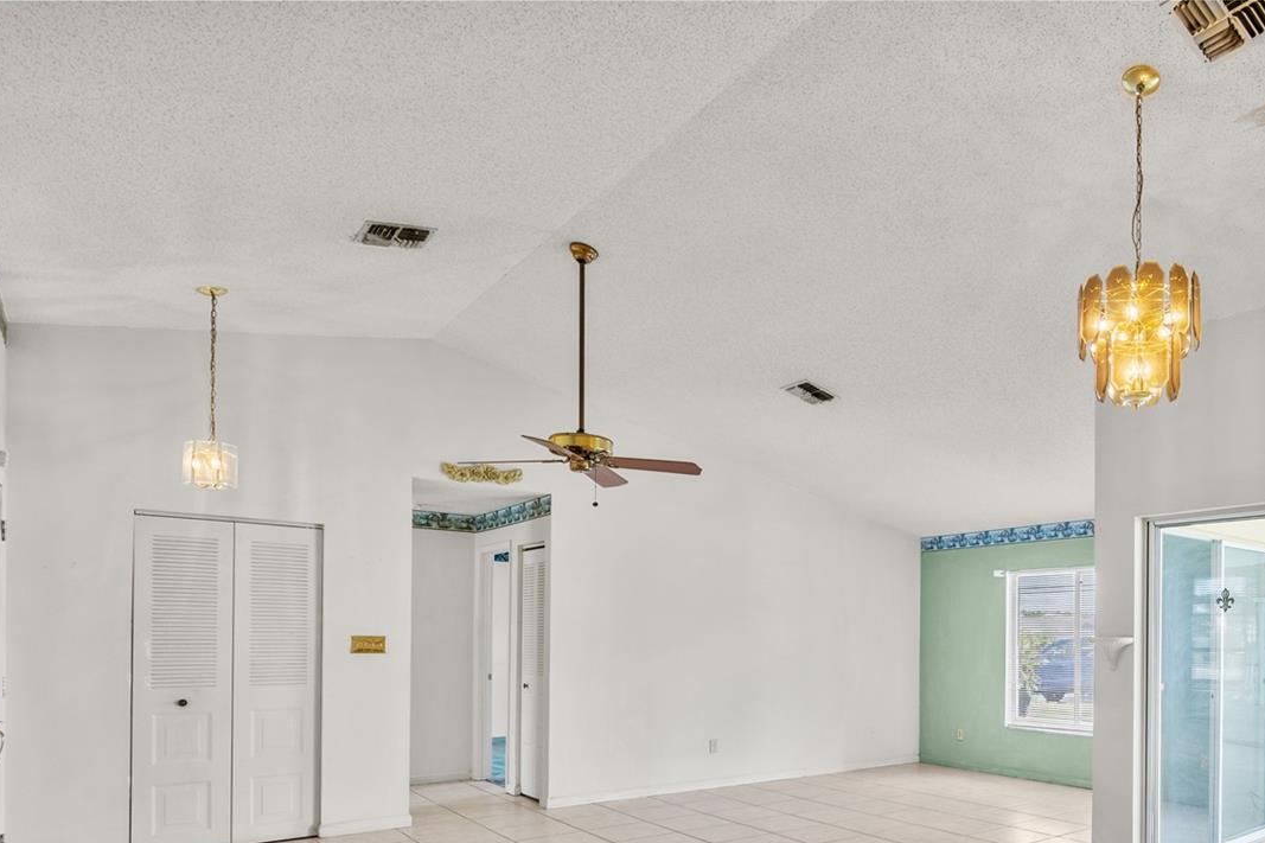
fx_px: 843
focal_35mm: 24
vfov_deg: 50.9
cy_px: 631
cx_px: 932
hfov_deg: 69.4
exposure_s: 1/13
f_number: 9
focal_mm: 16
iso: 500
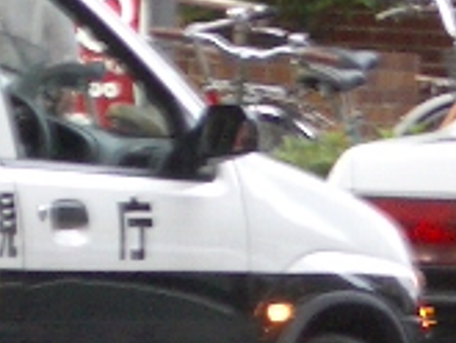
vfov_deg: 2.7
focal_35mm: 546
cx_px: 492
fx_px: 7198
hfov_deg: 3.6
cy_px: 172
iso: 100
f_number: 4.4
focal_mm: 14.6
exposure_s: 1/20
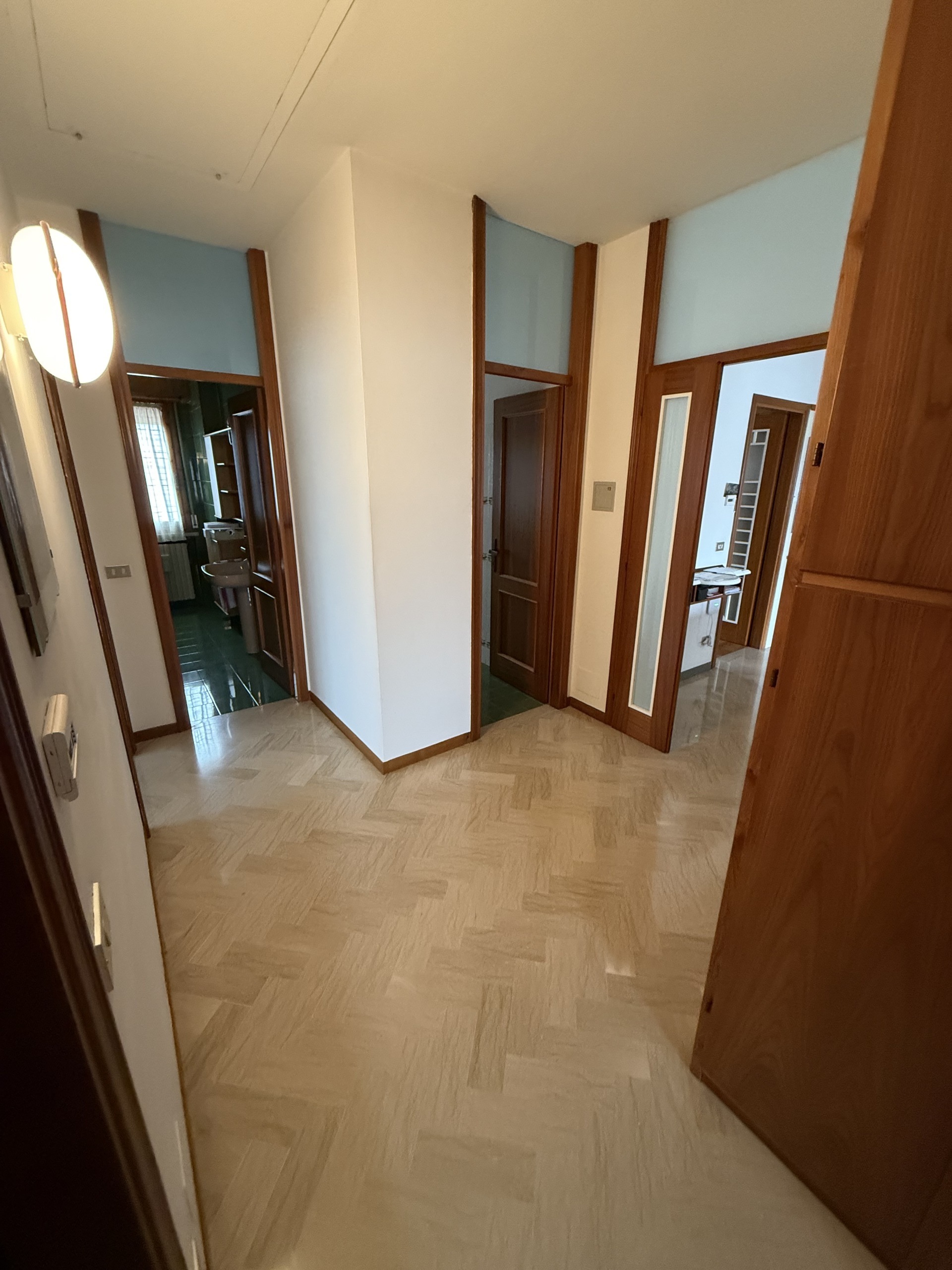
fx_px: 513
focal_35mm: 14
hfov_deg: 85.7
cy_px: 635
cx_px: 476
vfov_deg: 102.1
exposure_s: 1/50
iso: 500
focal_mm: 2.22
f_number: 2.2
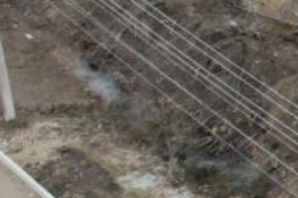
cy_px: -227
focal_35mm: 120
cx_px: 796
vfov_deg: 10.3
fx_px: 992
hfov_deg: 12.1
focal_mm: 8.38
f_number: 2.8
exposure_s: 1/500
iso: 200
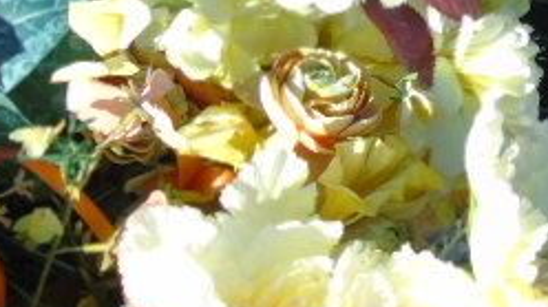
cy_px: -199
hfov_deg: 13.7
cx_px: 676
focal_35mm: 152
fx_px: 2207
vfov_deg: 7.8
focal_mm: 9.6
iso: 80
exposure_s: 1/320
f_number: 4.3
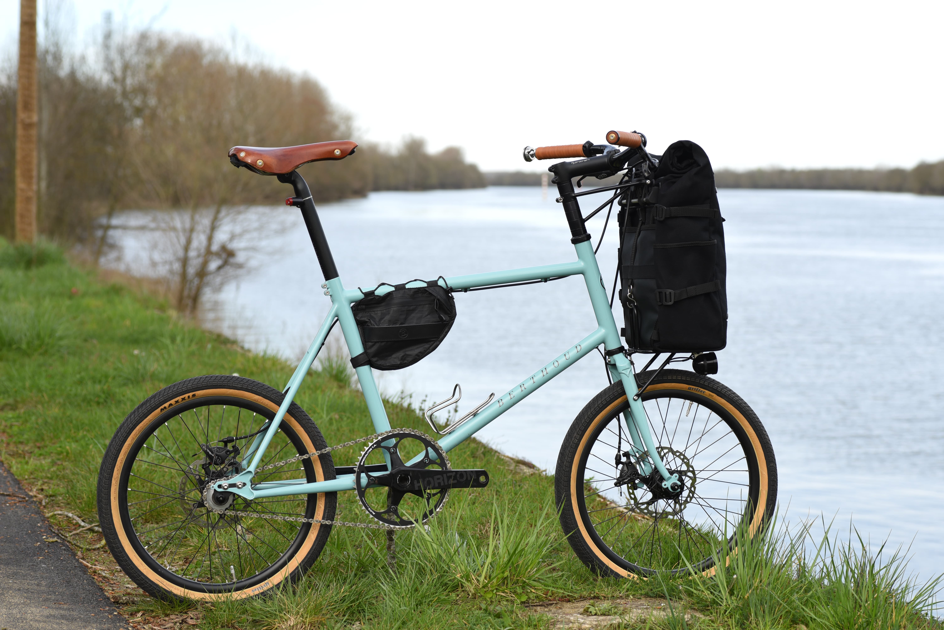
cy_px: 315
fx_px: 2361
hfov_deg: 22.6
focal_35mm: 90
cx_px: 472
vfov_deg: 15.2
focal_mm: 90
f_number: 8
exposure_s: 1/100
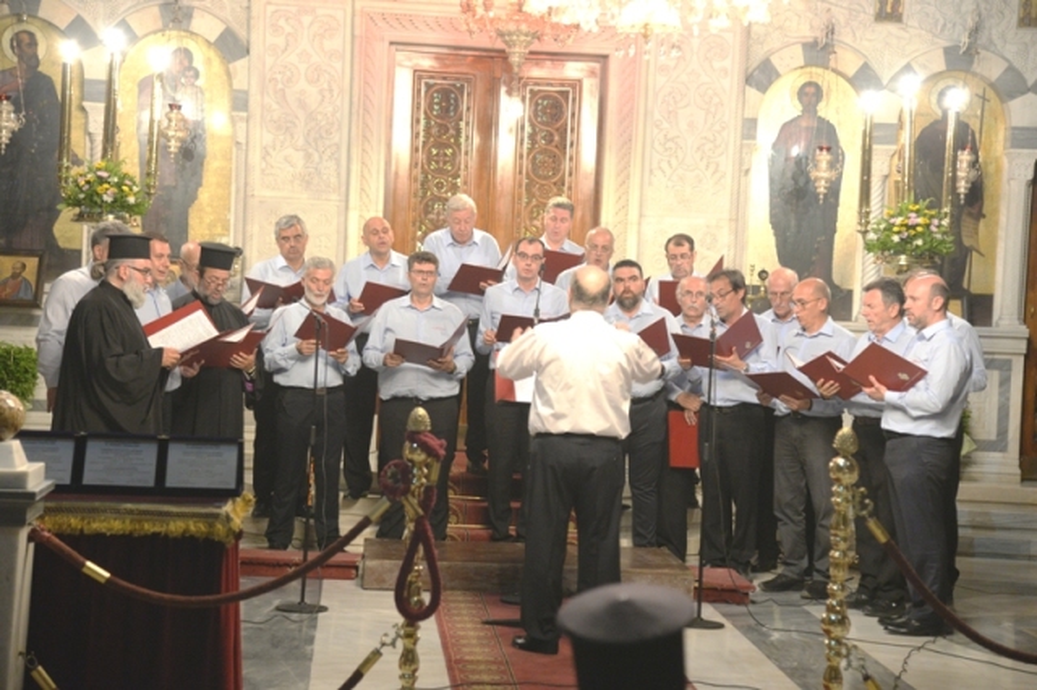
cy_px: 345
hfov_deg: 27.0
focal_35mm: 75
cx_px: 518
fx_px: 2159
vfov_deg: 18.2
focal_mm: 75
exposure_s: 1/30
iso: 3200
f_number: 4
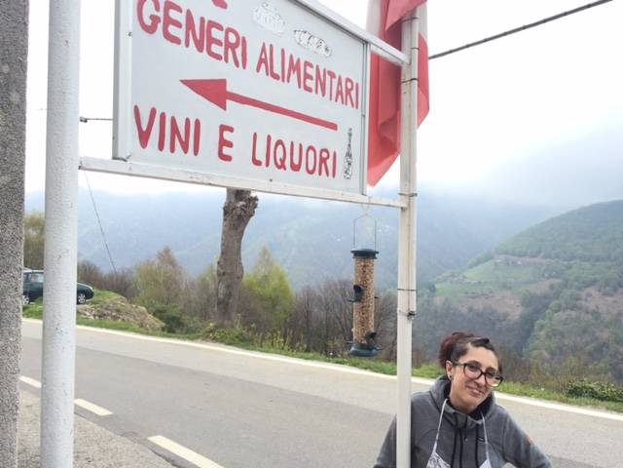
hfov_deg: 61.7
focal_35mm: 29
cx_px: 312
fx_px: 522
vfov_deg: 48.2
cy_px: 234
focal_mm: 4.15
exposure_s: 1/434
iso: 32
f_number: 2.2
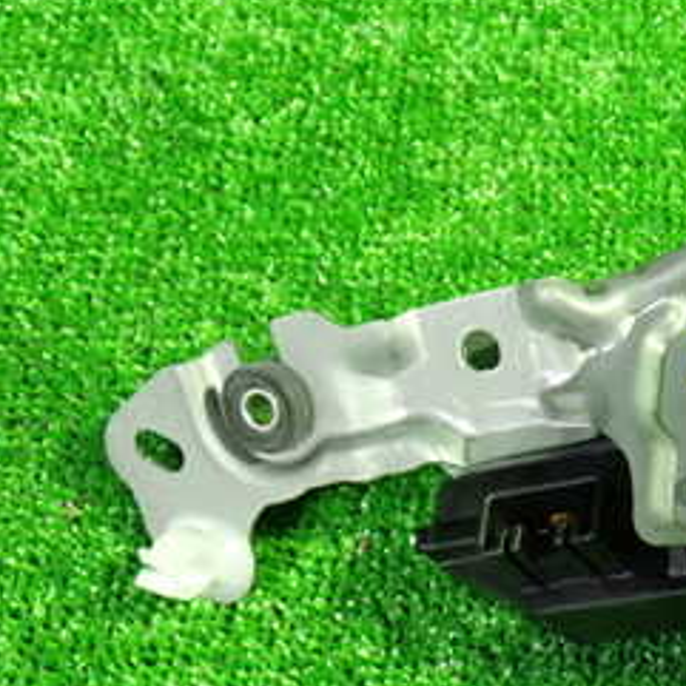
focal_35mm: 66
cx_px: 806
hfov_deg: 23.9
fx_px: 1480
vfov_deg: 26.0
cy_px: 441
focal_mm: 5.4
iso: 800
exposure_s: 1/25
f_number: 2.3
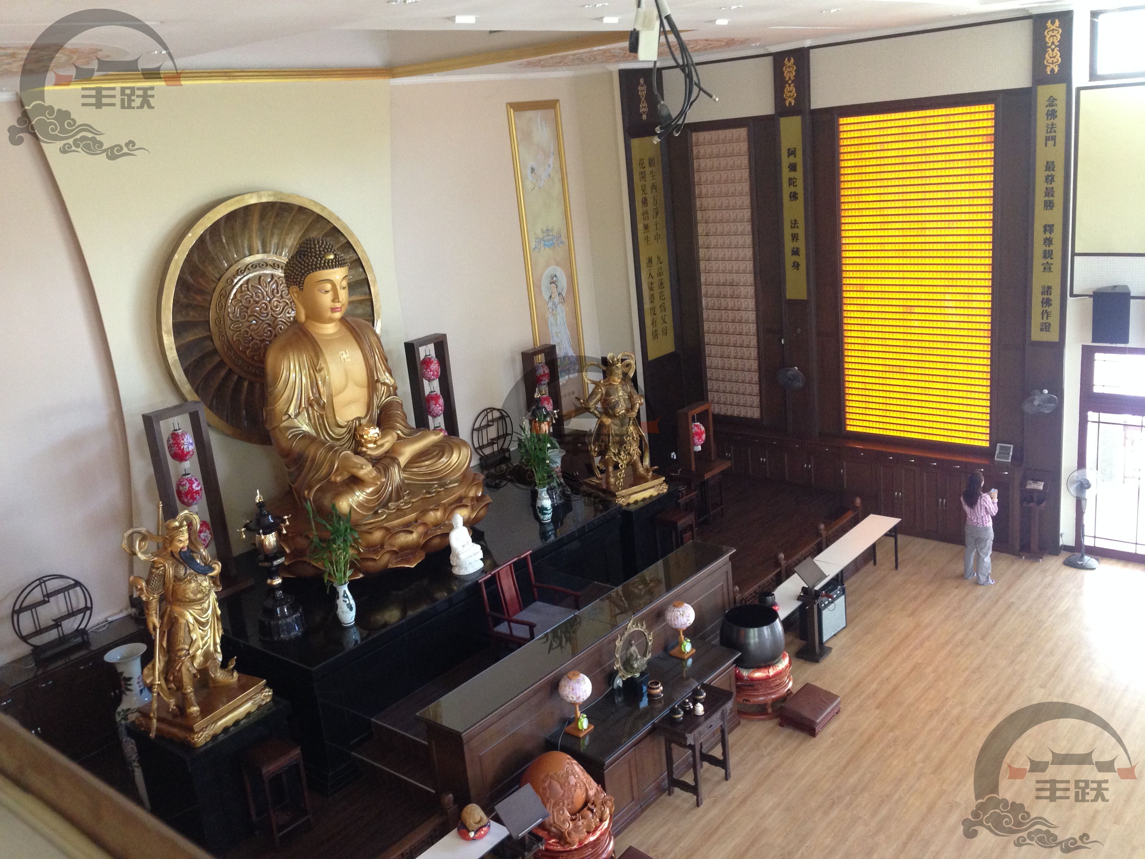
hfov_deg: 55.4
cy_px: 430
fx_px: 1092
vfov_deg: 42.9
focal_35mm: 33
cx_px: 572
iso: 200
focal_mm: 4.12
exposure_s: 1/20
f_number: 2.4
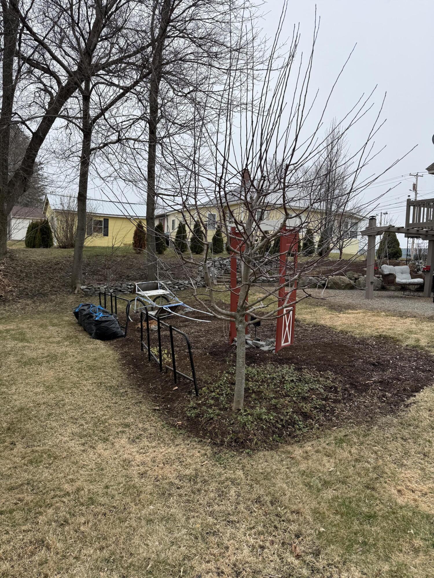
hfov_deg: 56.8
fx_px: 401
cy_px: 289
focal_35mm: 24
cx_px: 217
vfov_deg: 71.6
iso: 80
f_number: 1.78
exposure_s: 1/1385
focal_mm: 6.76
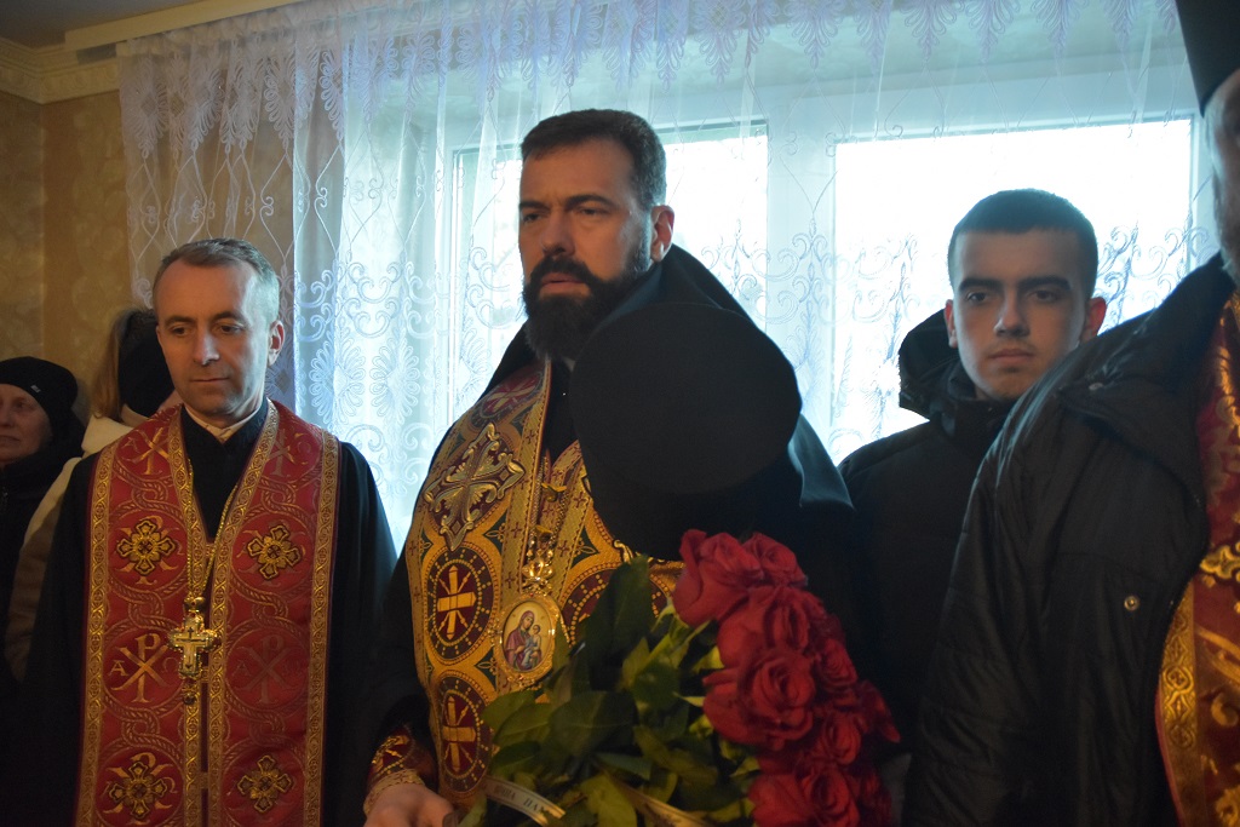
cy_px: 414
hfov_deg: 67.4
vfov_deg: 47.9
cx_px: 620
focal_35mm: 27
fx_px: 930
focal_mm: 18
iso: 2200
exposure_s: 1/125
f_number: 3.5
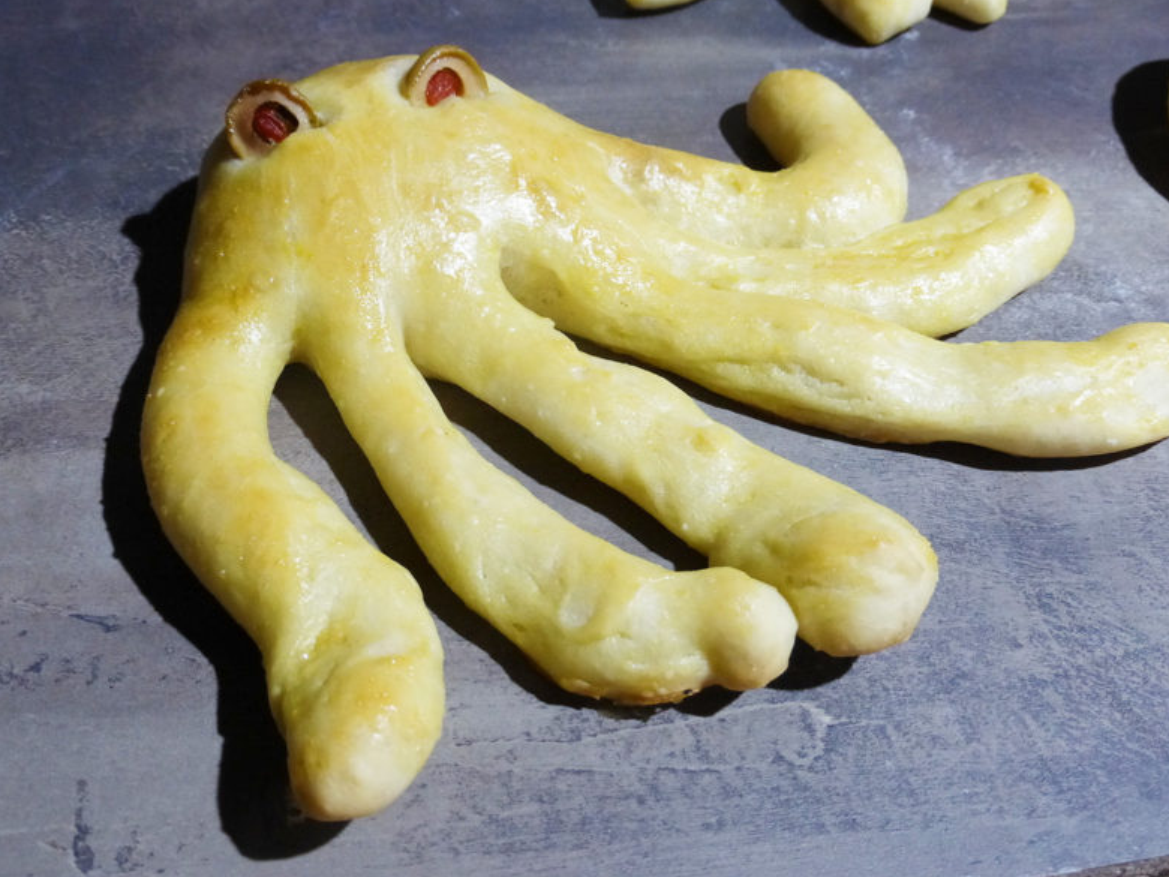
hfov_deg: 45.8
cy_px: 430
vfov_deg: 35.1
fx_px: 1385
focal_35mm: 41
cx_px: 573
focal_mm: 6.9
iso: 400
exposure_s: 1/13
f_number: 3.9
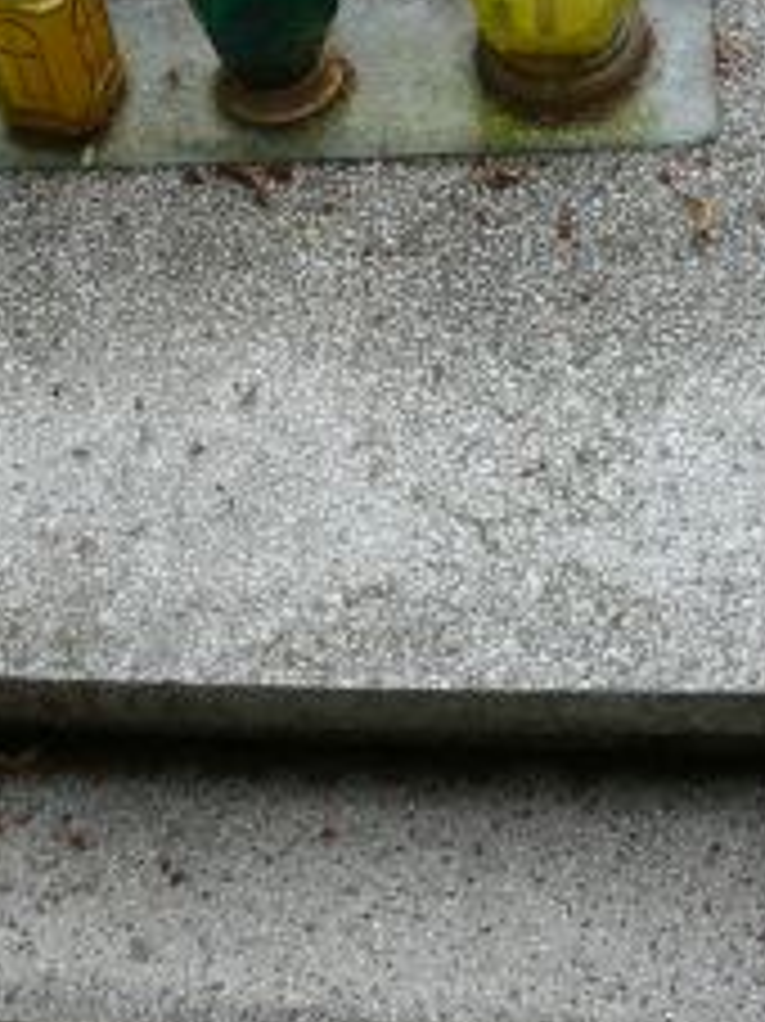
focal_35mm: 74
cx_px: 270
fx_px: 2183
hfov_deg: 19.8
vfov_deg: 25.3
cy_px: 54
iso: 100
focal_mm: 7.4
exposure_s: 1/80
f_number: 2.8
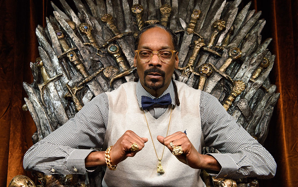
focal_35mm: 41
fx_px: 333
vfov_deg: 31.3
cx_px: 148
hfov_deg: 48.2
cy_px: 98
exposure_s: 1/125
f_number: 5
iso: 640
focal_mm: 38
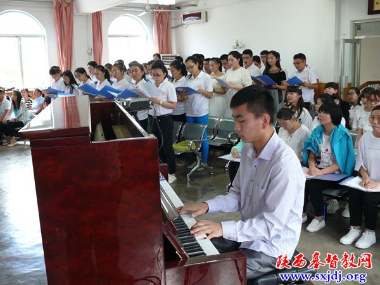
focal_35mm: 36
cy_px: 142
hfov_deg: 51.4
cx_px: 190
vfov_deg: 39.7
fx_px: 395
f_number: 2.8
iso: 200
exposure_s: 1/25
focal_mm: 7.7
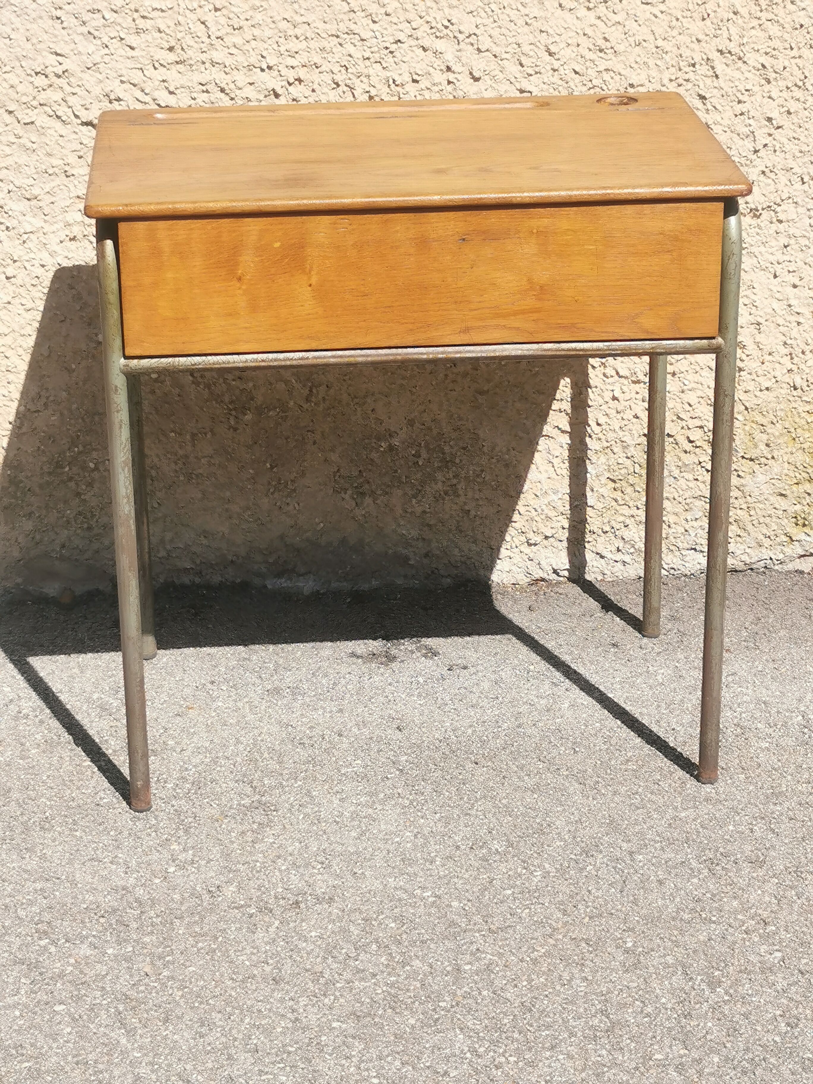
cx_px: 406
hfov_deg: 18.7
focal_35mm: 79
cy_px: 542
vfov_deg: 24.7
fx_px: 2474
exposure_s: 1/2618
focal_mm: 5.58
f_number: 1.8
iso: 50
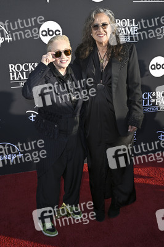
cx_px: 82
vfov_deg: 51.9
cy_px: 124
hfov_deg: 35.9
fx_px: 253
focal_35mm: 37
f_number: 8
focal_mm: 37
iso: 250
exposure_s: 1/320
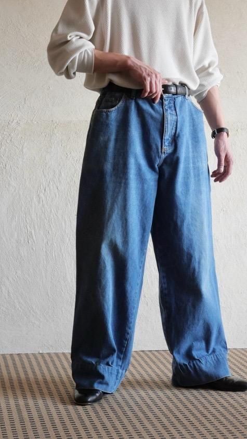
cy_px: 220
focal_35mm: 88
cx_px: 141
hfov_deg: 13.7
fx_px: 1025
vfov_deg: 24.2
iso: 1000
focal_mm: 40
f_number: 3.9
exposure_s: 1/100
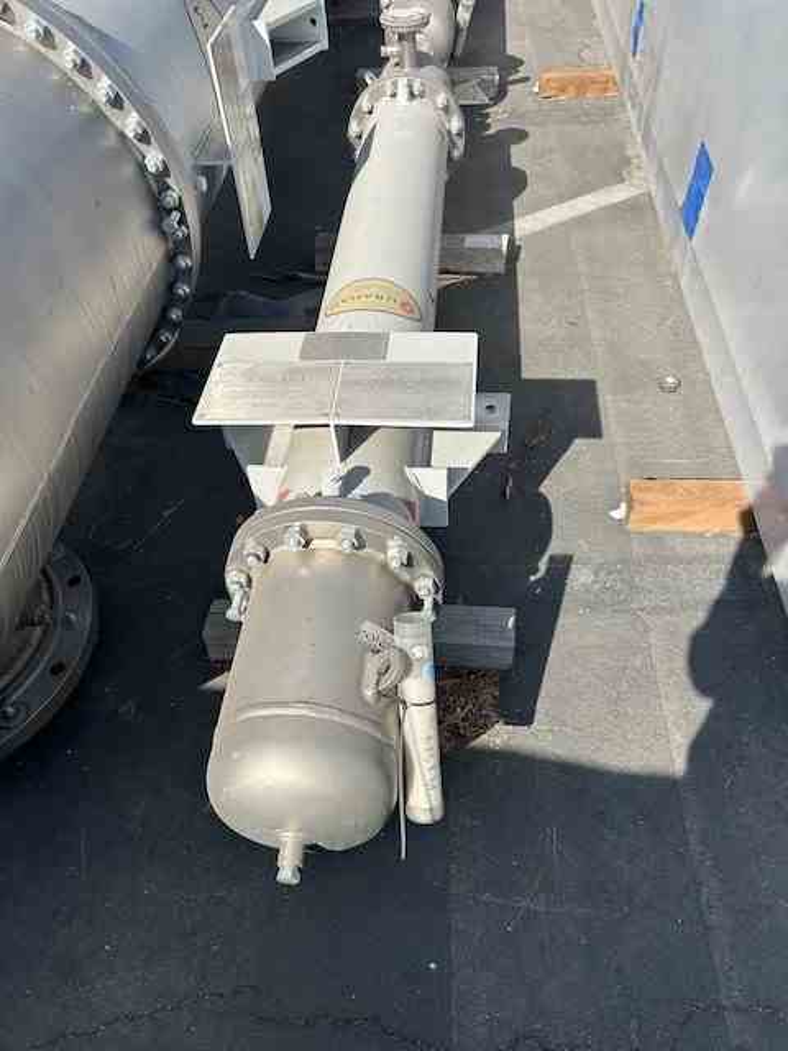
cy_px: 526
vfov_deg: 67.3
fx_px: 789
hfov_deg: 53.1
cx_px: 394
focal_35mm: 26
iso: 50
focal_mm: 5.7
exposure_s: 1/2994
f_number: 1.5
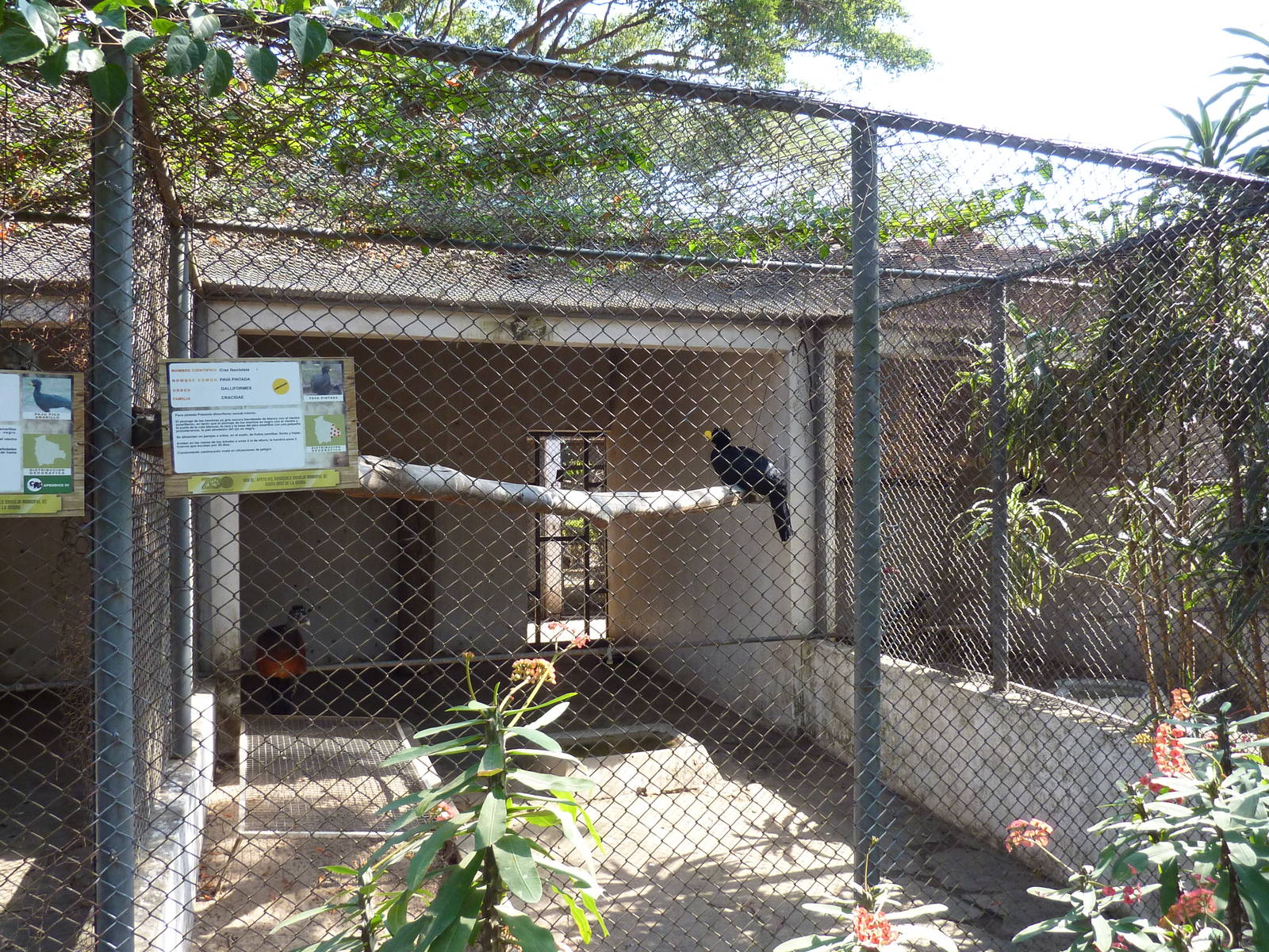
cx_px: 634
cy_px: 476
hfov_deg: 61.7
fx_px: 1063
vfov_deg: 48.2
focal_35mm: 29
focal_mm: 4.7
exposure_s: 1/160
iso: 160
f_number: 3.4
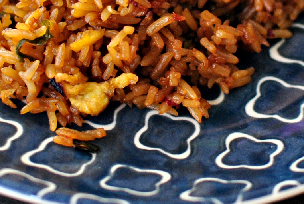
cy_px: -7
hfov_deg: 13.7
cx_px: 161
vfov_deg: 9.1
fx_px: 1263
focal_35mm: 149
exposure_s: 1/125
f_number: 2.5
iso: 400
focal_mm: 35
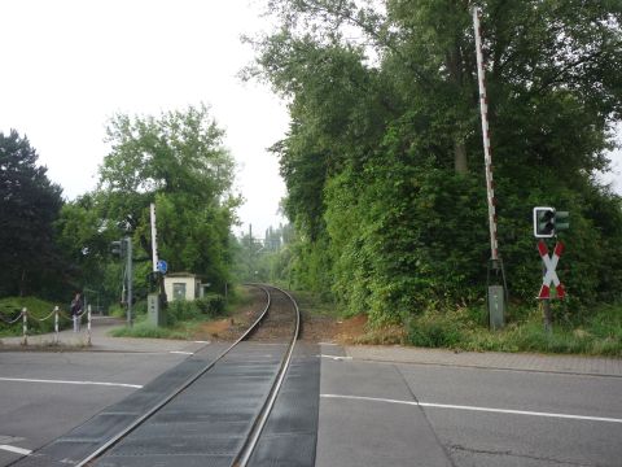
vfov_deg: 44.2
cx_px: 311
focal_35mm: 32
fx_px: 575
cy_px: 234
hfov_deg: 56.8
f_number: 4
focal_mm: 5.2
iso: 100
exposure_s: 1/250
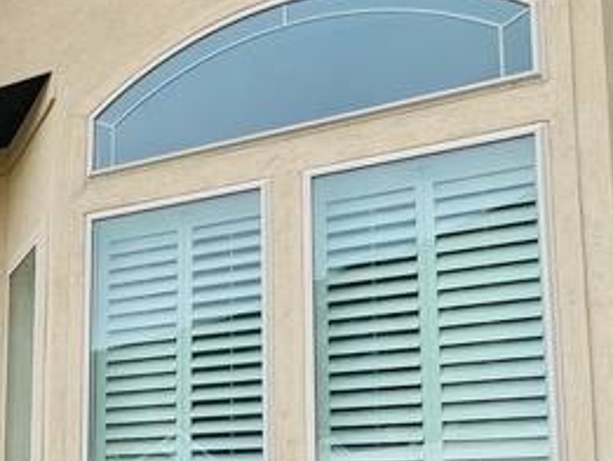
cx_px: -45
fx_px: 904
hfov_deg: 33.2
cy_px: 440
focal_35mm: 51
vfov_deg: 27.3
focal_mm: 1.57
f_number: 1.8
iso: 32
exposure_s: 1/386
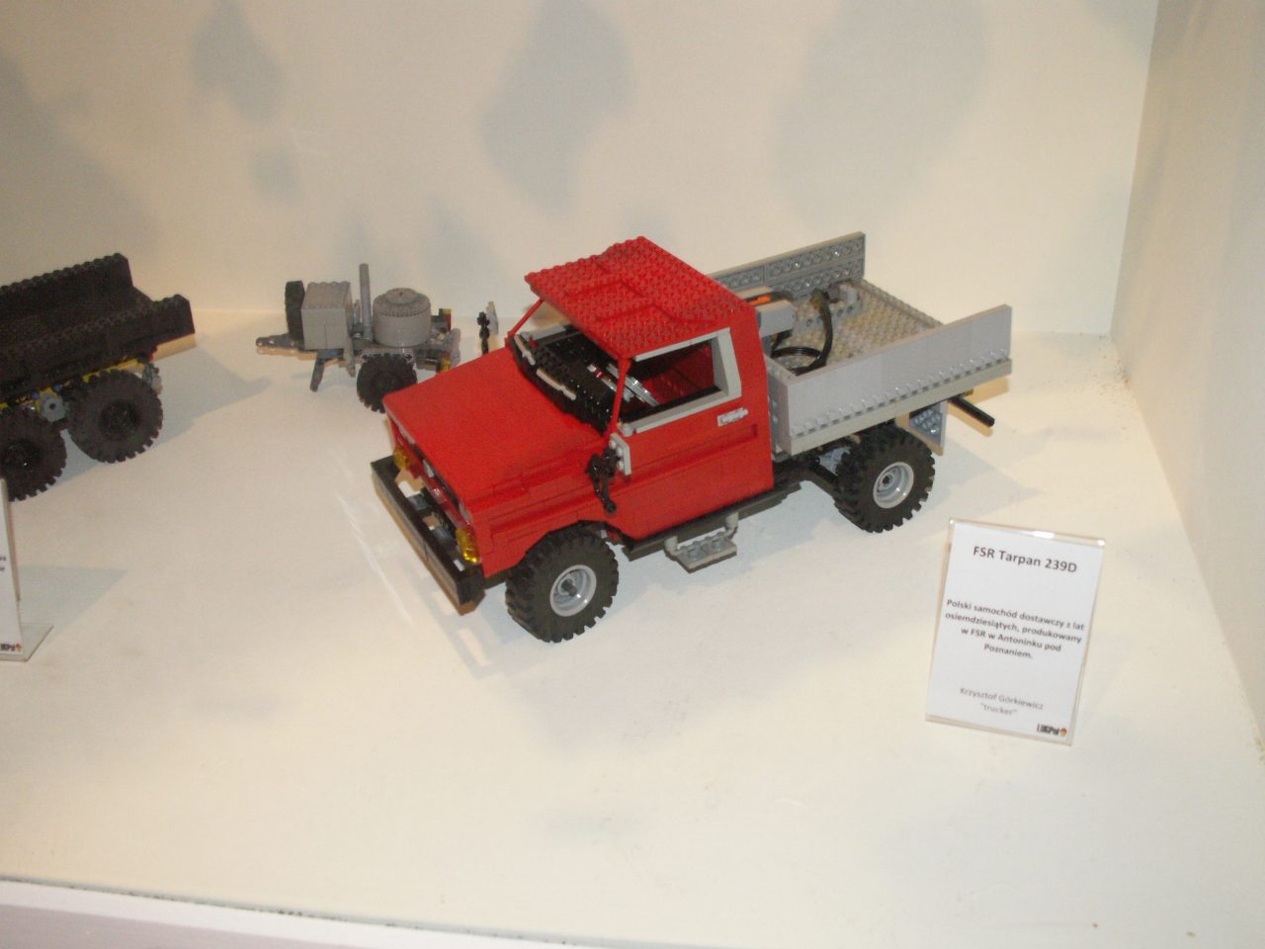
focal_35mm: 35
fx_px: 1279
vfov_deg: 40.7
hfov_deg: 52.6
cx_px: 632
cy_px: 474
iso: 160
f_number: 2.8
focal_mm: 5.86
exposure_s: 1/60
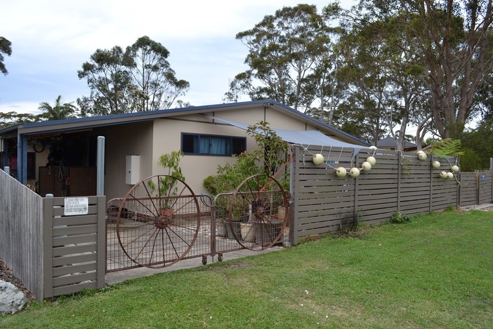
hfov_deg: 67.4
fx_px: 370
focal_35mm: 27
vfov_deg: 48.0
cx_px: 246
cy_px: 164
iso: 100
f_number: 6.3
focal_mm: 18
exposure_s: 1/160
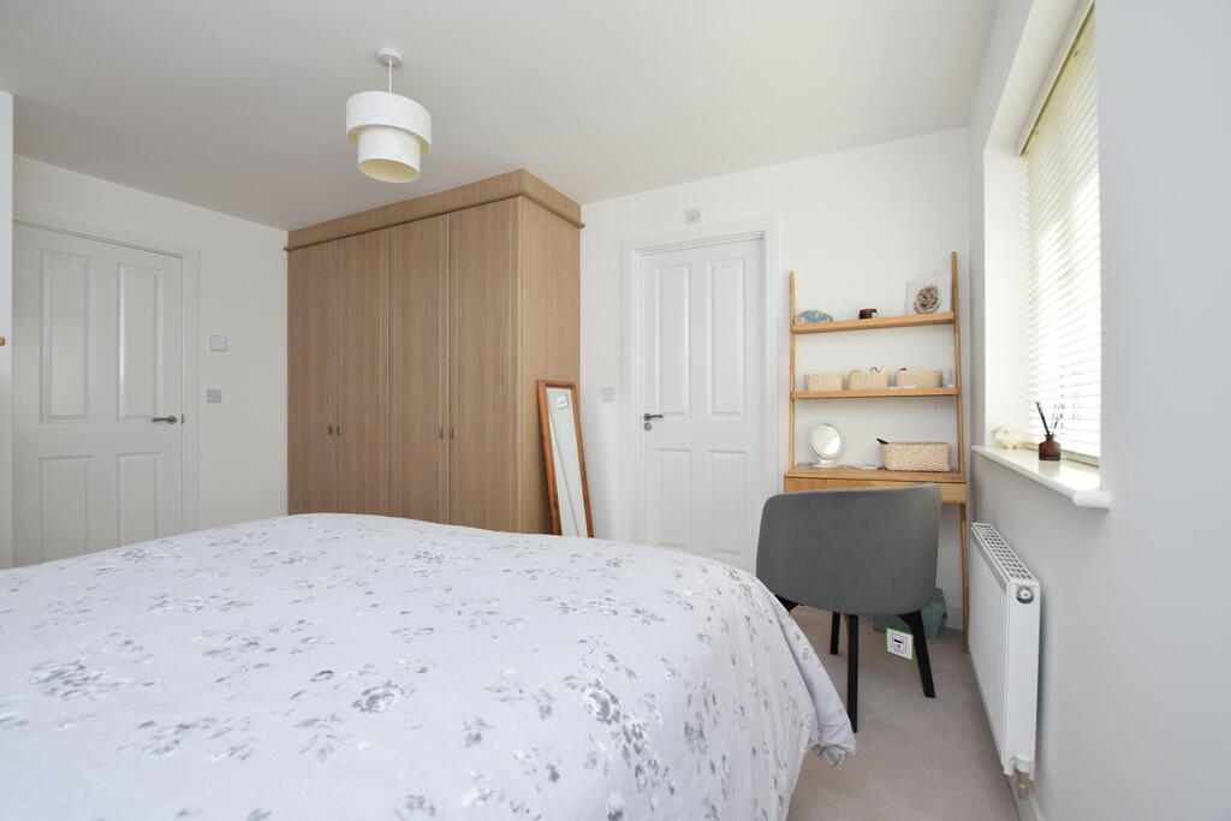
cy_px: 410
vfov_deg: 77.3
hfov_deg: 100.4
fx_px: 513
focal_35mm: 15
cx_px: 616
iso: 100
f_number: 5.6
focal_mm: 10
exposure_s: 1/25
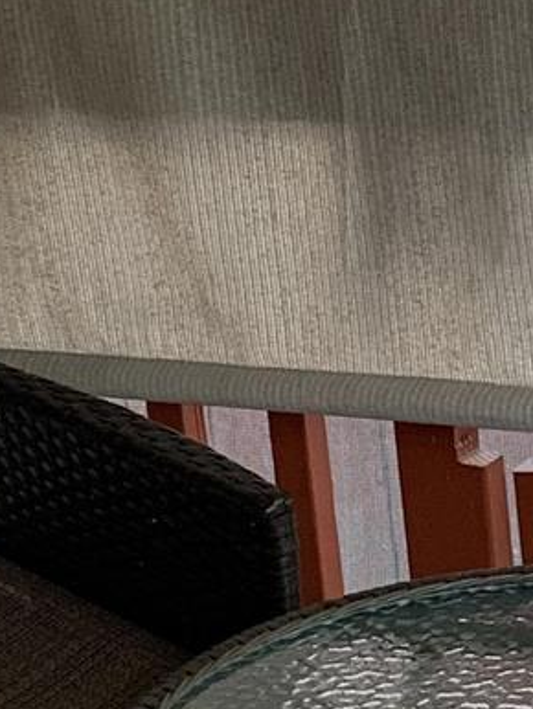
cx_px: 711
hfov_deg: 9.4
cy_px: 332
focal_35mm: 155
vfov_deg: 12.7
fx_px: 3179
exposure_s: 1/60
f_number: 1.8
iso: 100
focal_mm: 4.25
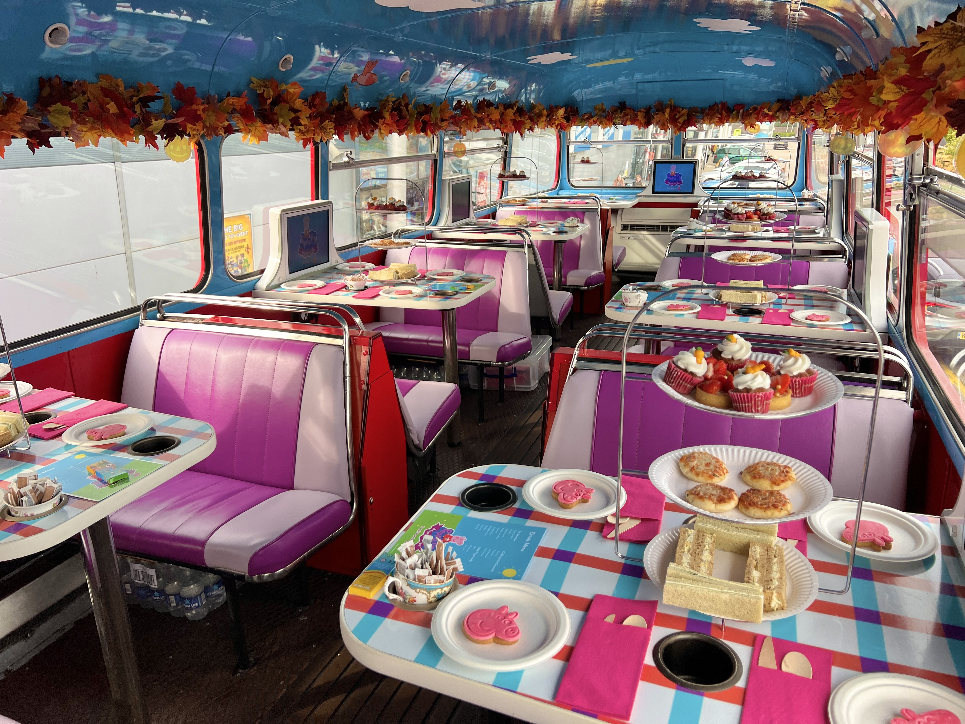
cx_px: 482
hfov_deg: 67.3
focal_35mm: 26
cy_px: 362
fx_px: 725
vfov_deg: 53.1
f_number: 1.5
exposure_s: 1/383
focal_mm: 5.7
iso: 50
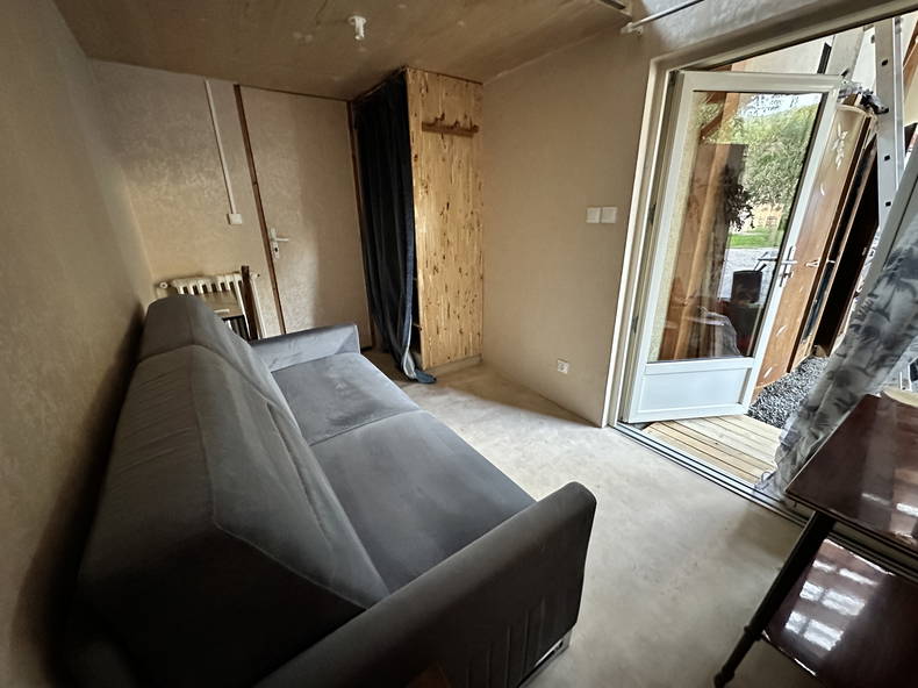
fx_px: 371
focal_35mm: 14
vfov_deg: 85.6
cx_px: 459
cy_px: 344
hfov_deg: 102.1
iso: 1250
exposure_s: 1/53
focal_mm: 2.22
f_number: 2.2
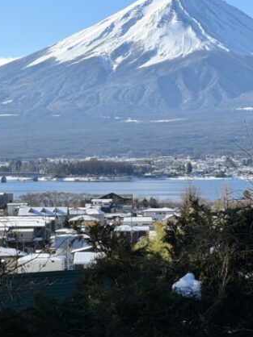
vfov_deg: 16.7
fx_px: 1151
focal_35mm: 118
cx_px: 137
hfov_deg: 12.5
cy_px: 123
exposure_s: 1/732
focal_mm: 9
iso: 25
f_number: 2.8
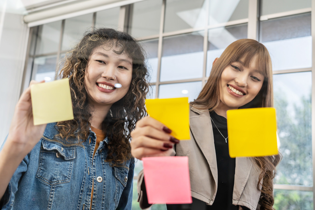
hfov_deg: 45.4
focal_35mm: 43
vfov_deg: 31.2
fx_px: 376
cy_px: 106
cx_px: 157
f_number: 4
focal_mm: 42
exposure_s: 1/125
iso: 200
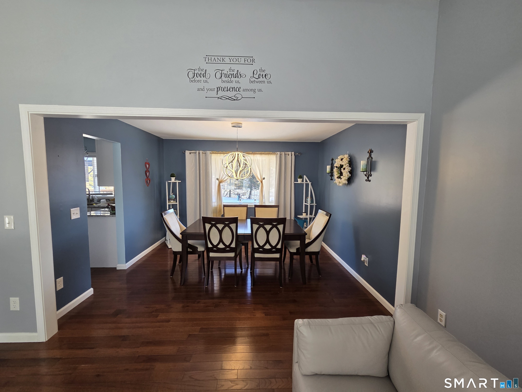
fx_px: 196
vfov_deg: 89.9
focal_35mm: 13
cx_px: 261
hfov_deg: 106.2
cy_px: 196
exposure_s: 1/60
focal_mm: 2.2
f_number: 2.2
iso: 160
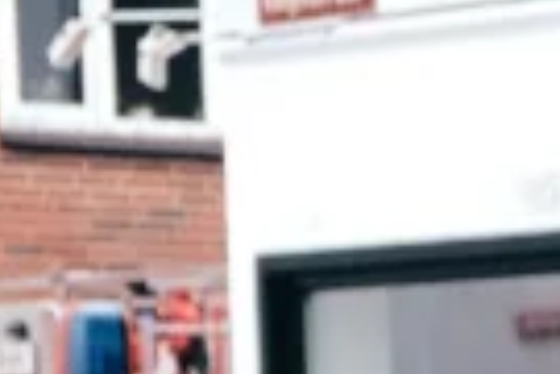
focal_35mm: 388
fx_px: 6035
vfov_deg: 3.4
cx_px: 1713
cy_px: 1332
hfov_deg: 5.0
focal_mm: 34.3
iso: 320
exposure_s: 1/125
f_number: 4.5
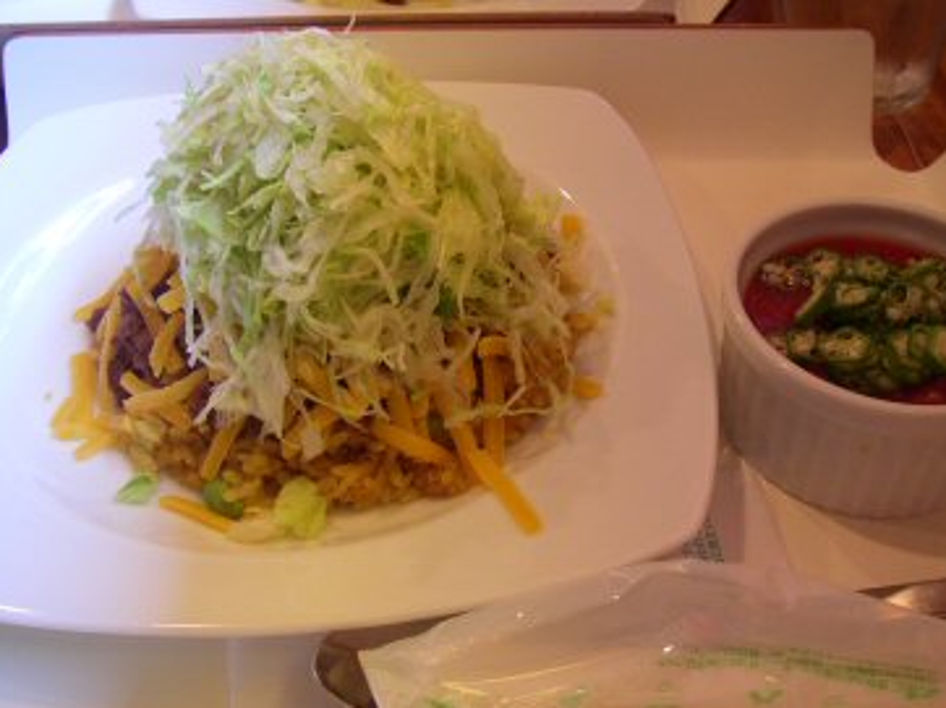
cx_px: 515
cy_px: 371
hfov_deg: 44.8
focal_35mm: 42
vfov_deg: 34.3
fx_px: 1147
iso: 160
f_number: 3.3
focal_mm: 6.3
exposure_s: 1/50
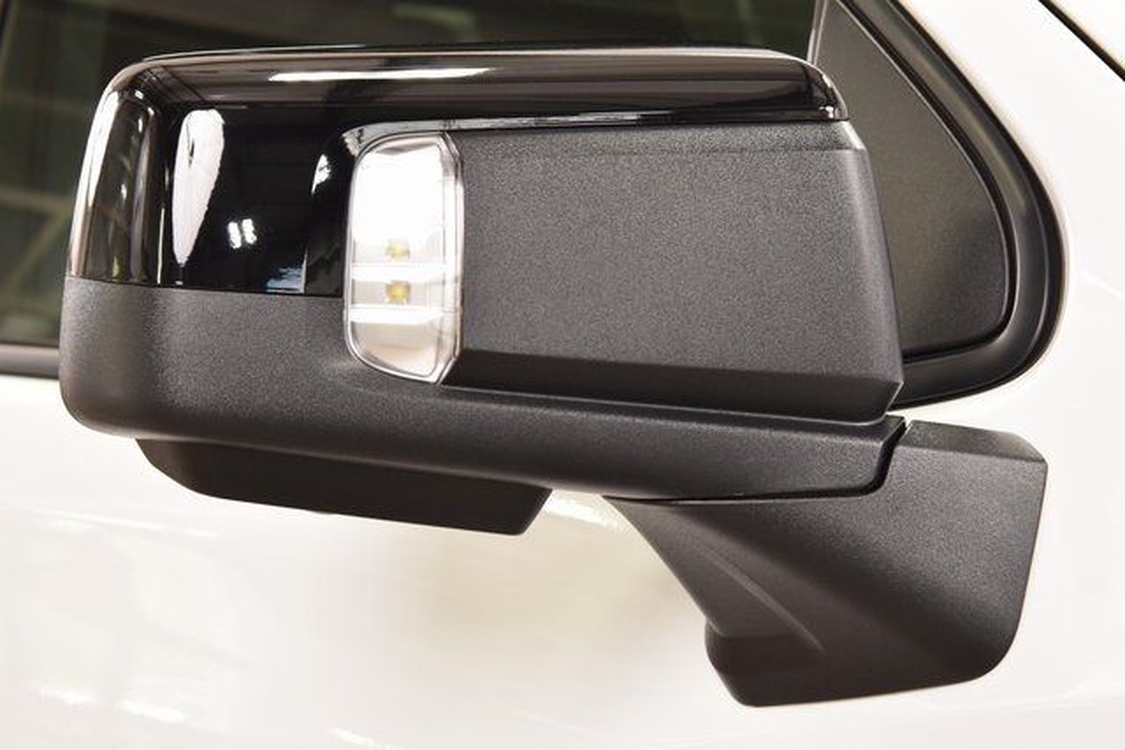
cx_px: 562
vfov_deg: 17.5
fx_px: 2438
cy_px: 375
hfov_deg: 26.0
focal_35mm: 78
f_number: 7.1
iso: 1600
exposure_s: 1/60
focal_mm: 52
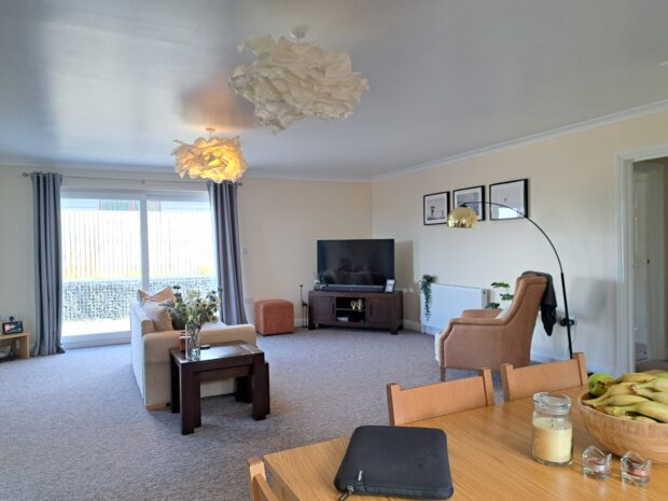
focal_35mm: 24
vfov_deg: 56.8
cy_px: 250
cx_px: 334
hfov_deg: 71.6
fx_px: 463
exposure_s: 1/60
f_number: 1.8
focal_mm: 5.23
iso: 125
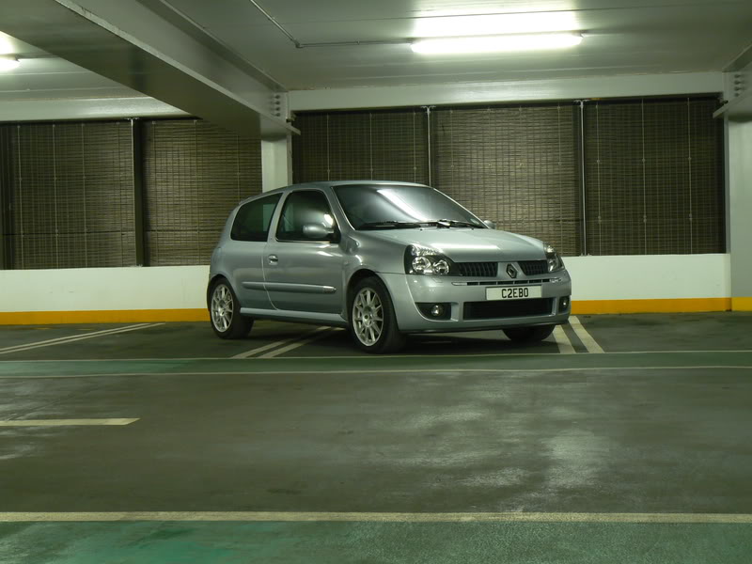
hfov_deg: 34.3
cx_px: 376
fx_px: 1217
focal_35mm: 56
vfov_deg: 26.1
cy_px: 282
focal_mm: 9.3
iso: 80
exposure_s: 1
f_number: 5.6
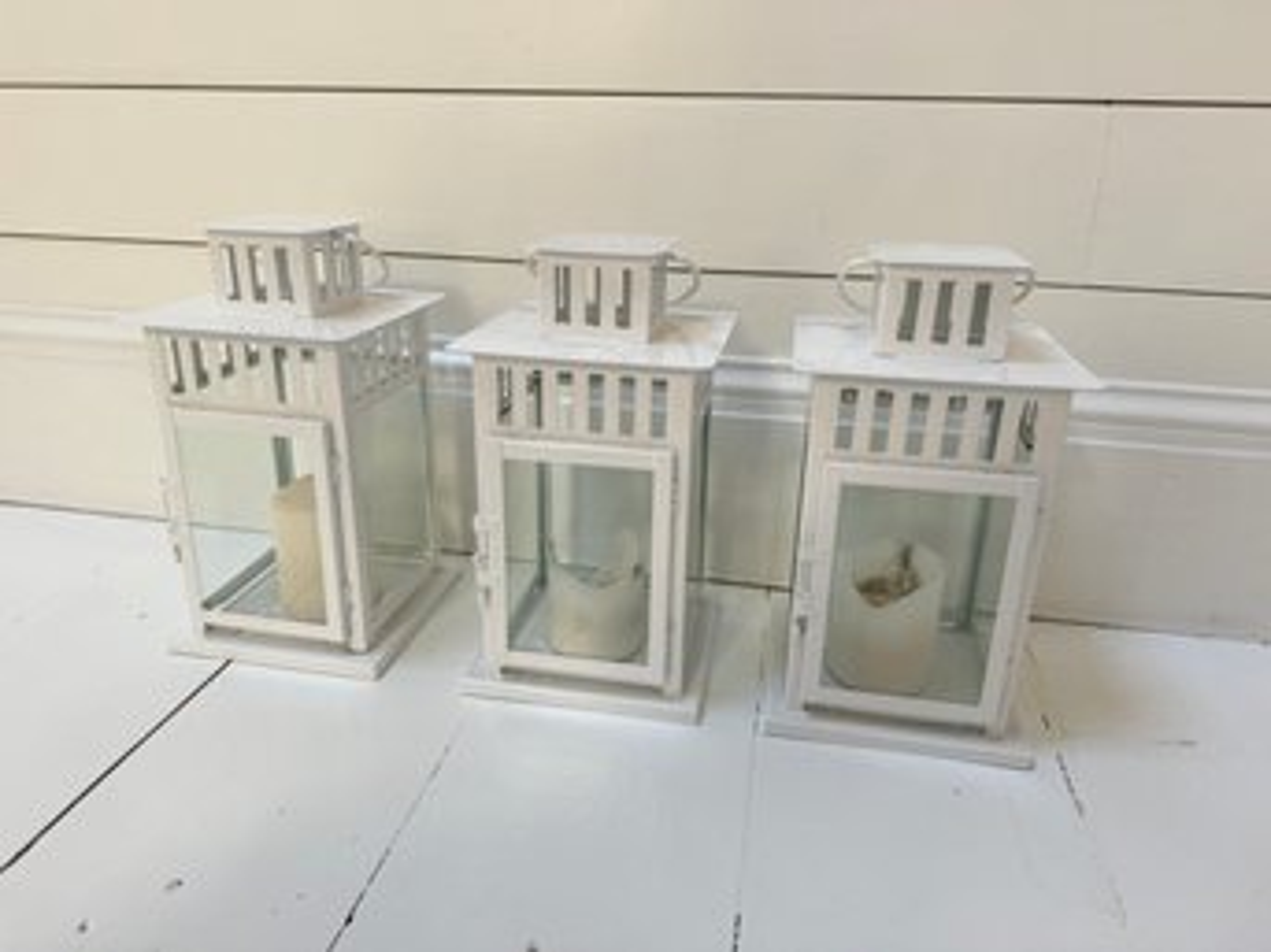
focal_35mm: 24
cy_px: 476
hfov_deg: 71.6
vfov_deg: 56.8
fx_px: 881
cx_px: 636
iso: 125
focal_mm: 6.76
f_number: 1.78
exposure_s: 1/60
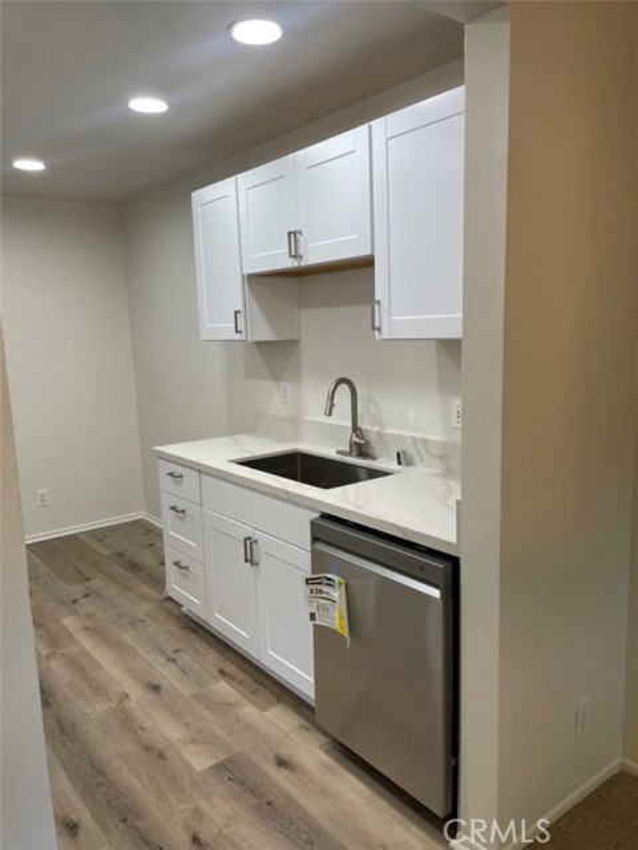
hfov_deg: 53.1
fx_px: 639
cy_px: 425
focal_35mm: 26
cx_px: 319
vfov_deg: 67.3
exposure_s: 1/120
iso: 80
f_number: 1.6
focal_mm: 4.2
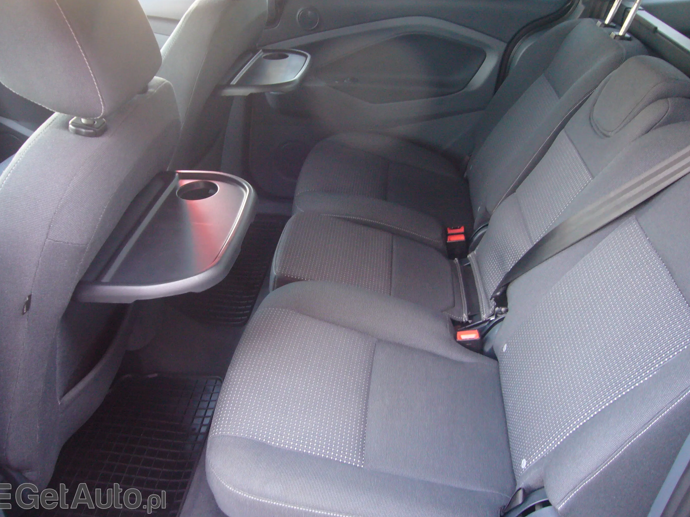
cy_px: 251
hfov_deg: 61.7
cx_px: 338
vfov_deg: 48.2
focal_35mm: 29
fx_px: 578
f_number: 2.8
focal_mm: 4.6
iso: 200
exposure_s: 1/15
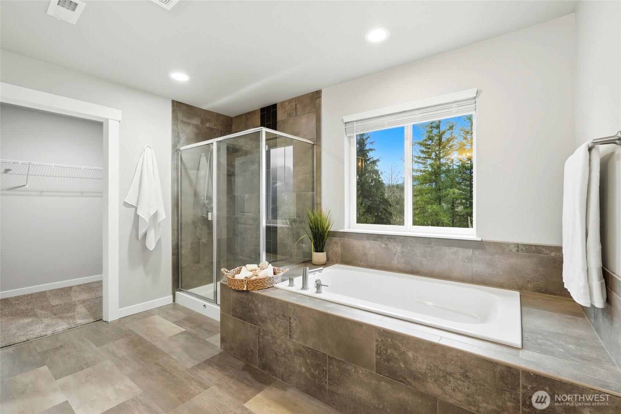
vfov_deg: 73.7
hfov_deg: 96.7
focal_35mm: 16
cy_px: 207
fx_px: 276
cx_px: 310
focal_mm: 16
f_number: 9
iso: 400
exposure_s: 1/100
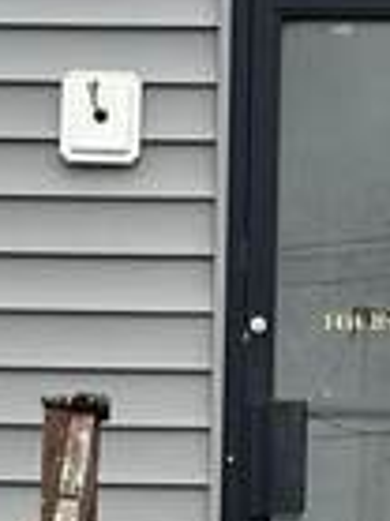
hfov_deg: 8.2
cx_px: 71
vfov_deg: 10.5
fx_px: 2708
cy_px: 847
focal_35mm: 180
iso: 50
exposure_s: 1/887
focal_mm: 5.7
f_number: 1.5
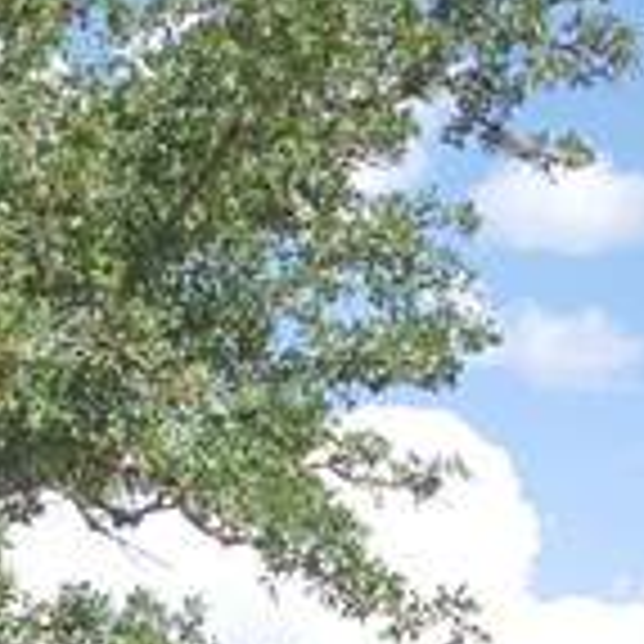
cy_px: 948
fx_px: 3262
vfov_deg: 10.9
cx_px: -178
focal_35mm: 155
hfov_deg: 11.0
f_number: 5
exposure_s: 1/125
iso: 100
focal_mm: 16
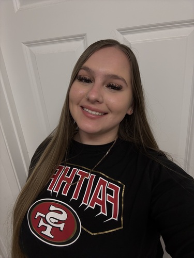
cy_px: 129
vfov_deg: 73.9
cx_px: 97
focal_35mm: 23
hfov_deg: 58.9
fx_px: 172
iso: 80
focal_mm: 2.69
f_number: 1.9
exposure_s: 1/60
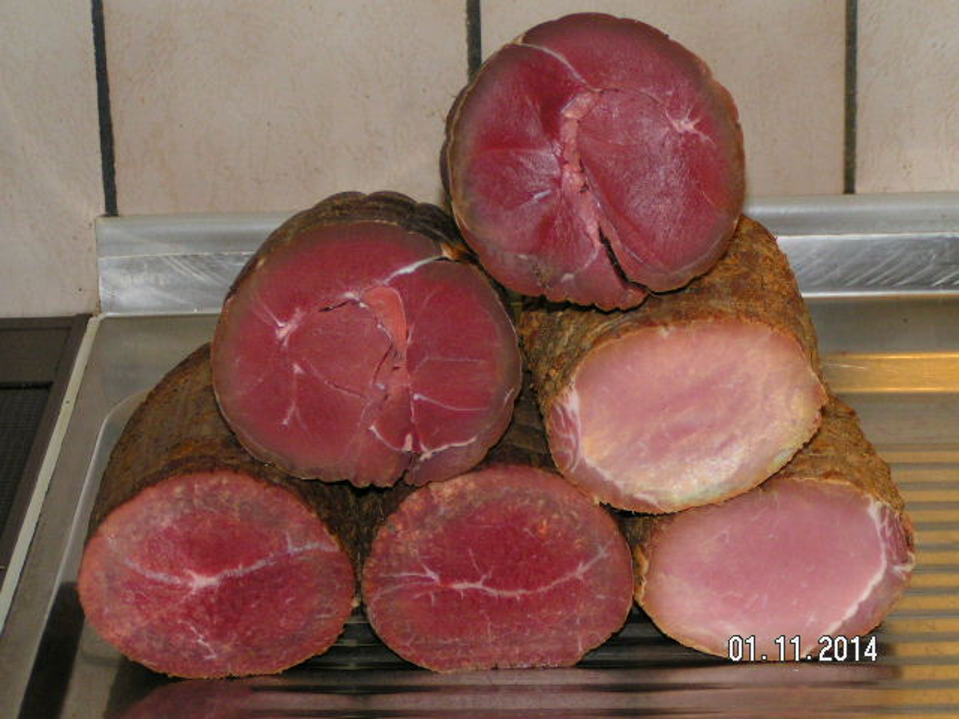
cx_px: 480
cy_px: 360
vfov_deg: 13.0
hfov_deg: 17.3
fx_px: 3158
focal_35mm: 114
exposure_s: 1/125
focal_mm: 17.4
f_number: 3.5
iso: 200
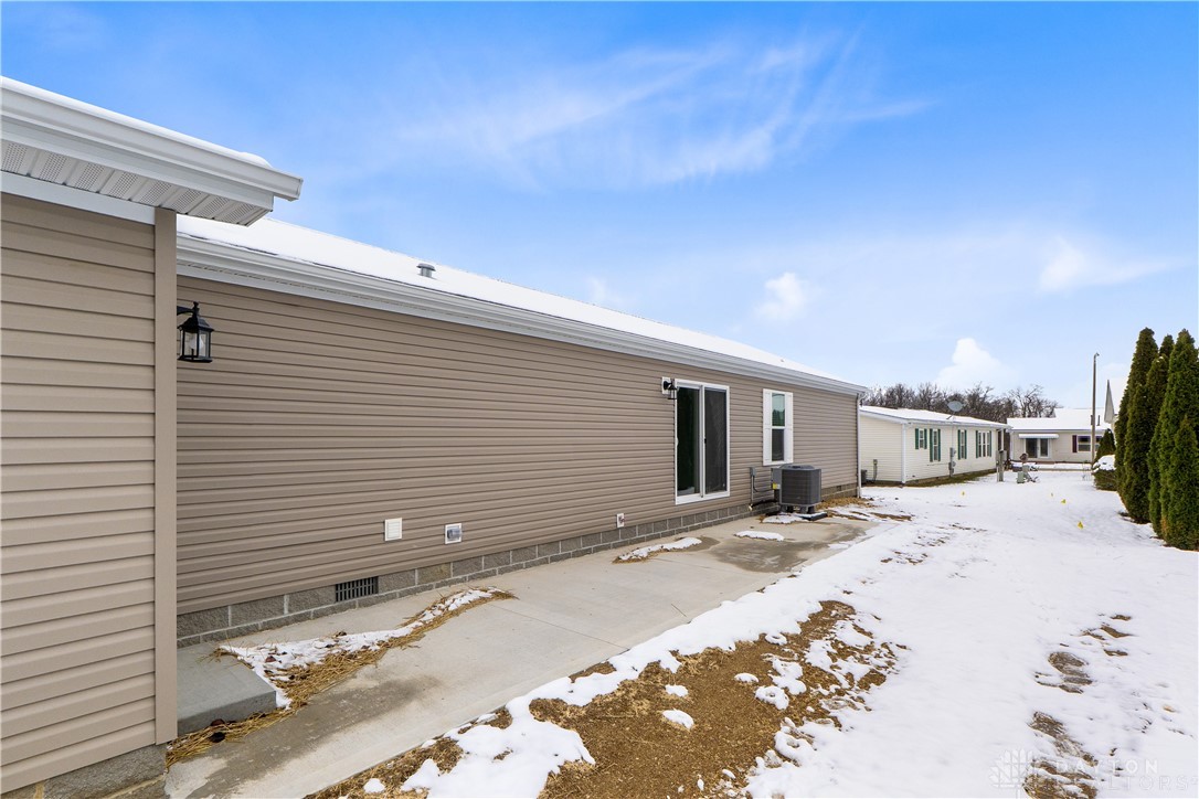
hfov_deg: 93.3
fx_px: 566
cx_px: 600
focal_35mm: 17
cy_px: 400
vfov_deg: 70.4
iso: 320
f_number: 9
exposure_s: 1/500
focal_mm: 11.5
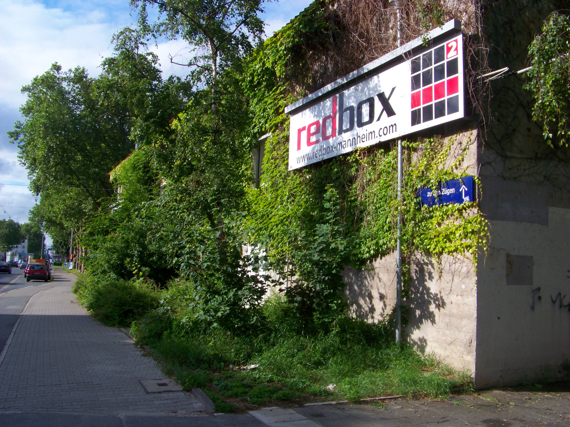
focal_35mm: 36
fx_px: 593
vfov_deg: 39.7
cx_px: 285
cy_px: 214
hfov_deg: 51.4
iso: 64
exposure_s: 1/160
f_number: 7.1
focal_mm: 5.85
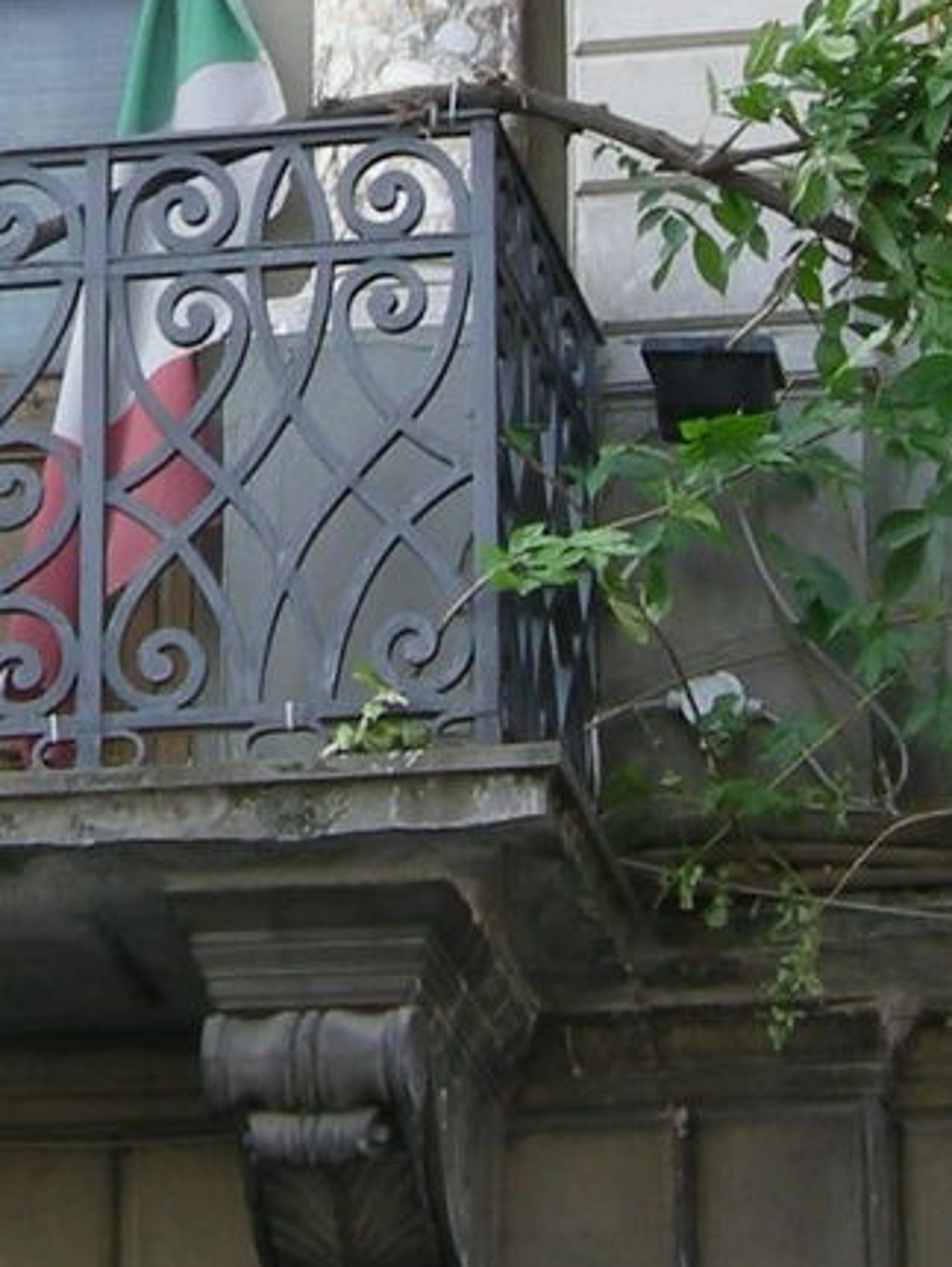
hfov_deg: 8.2
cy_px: 93
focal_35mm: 178
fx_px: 6517
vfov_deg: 11.0
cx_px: -447
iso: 64
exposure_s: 1/92.4
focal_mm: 7.5
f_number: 3.8
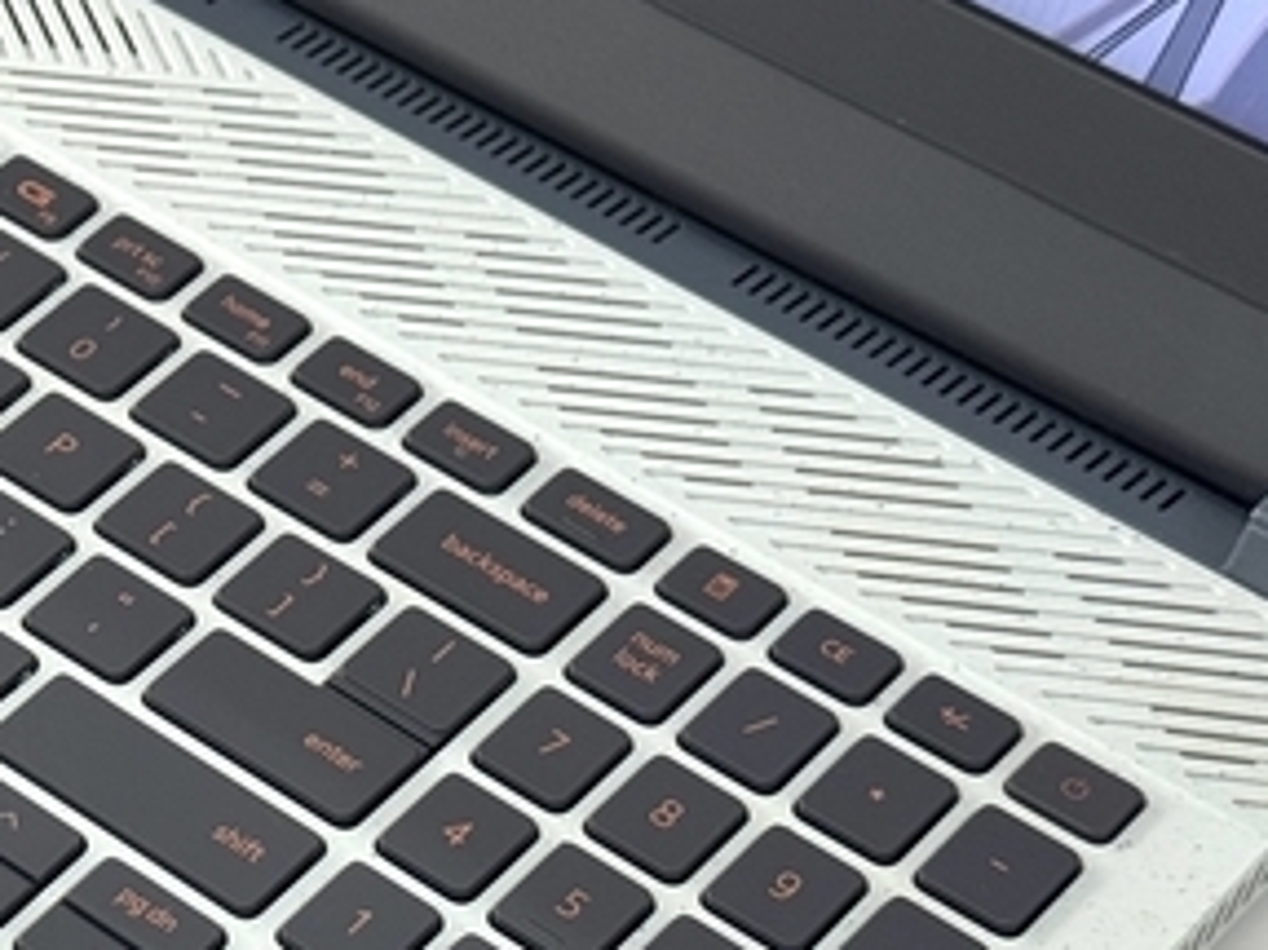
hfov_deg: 14.2
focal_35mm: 134
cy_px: 627
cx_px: -314
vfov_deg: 11.0
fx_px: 4906
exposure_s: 1/175
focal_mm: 6.76
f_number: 1.78
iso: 64
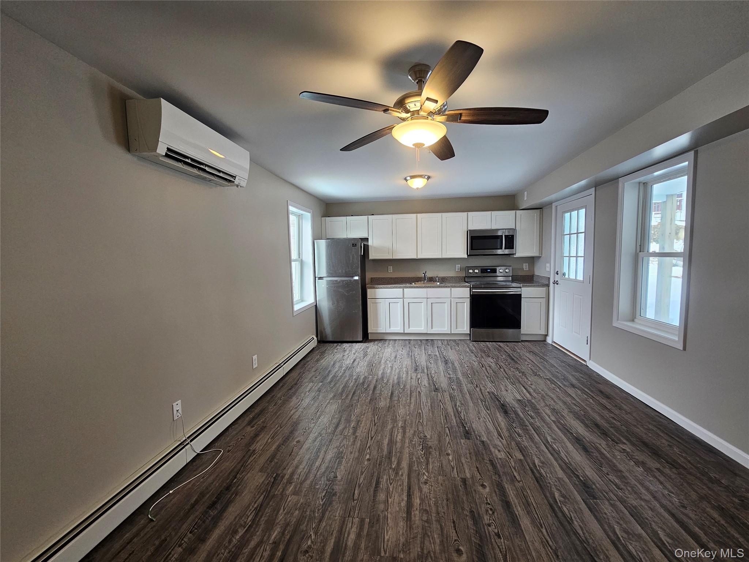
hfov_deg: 106.2
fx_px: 281
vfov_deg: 89.9
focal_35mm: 13
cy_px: 281
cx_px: 374
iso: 125
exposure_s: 1/60
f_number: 2.2
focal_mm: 2.2
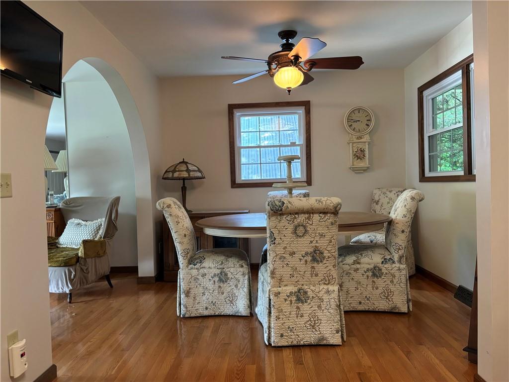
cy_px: 191
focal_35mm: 26
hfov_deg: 67.3
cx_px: 254
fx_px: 382
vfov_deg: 53.1
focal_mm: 5.96
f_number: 1.6
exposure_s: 1/60
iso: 320
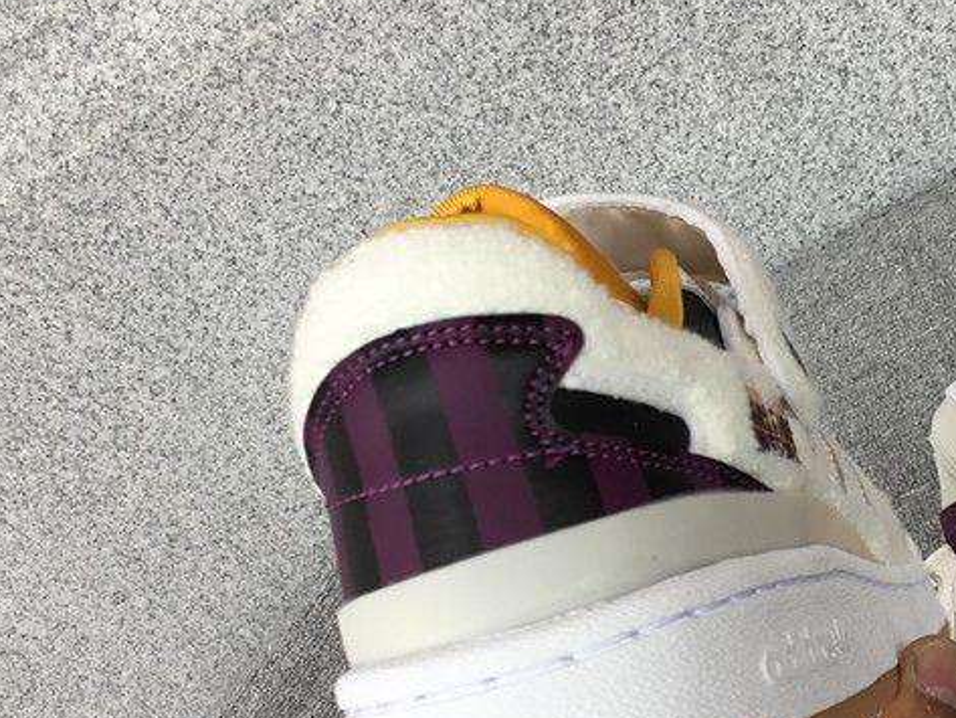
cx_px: 766
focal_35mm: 59
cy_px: 393
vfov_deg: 24.8
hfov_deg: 31.8
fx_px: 1630
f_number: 2.4
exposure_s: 1/60
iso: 25
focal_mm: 3.3
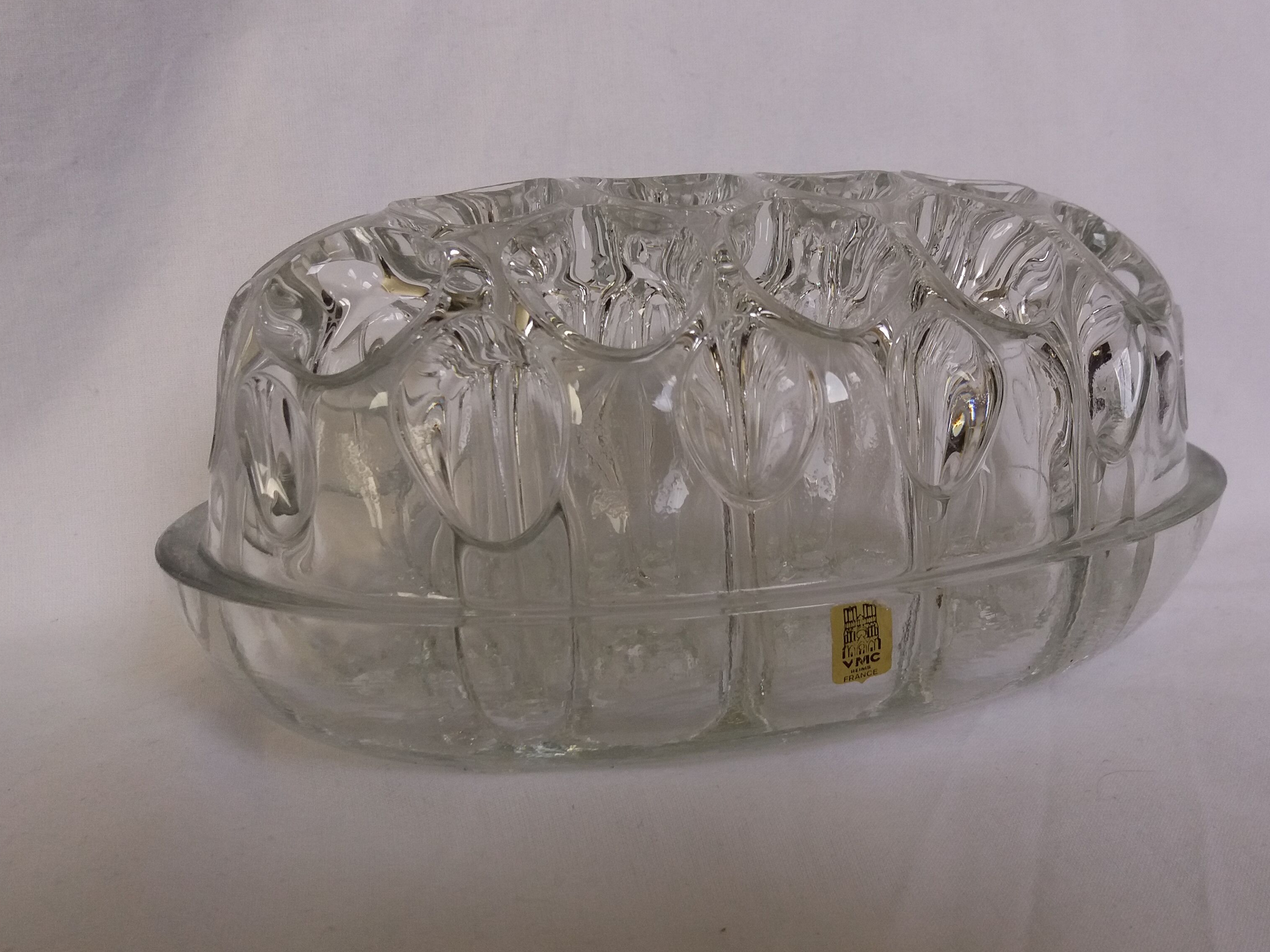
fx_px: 1394
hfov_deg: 48.5
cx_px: 796
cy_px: 470
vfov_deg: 37.7
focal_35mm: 38
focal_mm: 3.7
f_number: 1.9
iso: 64
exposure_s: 1/100
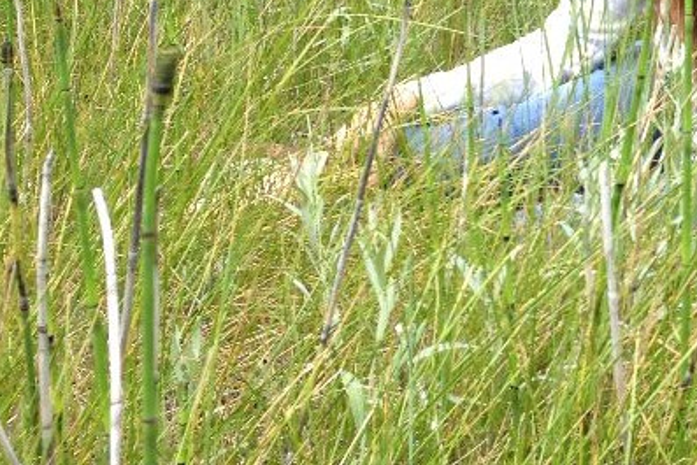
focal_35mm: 86
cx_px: 762
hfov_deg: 22.3
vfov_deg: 15.0
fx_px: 1666
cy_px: -171
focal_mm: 4.12
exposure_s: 1/310
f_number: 2.4
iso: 50
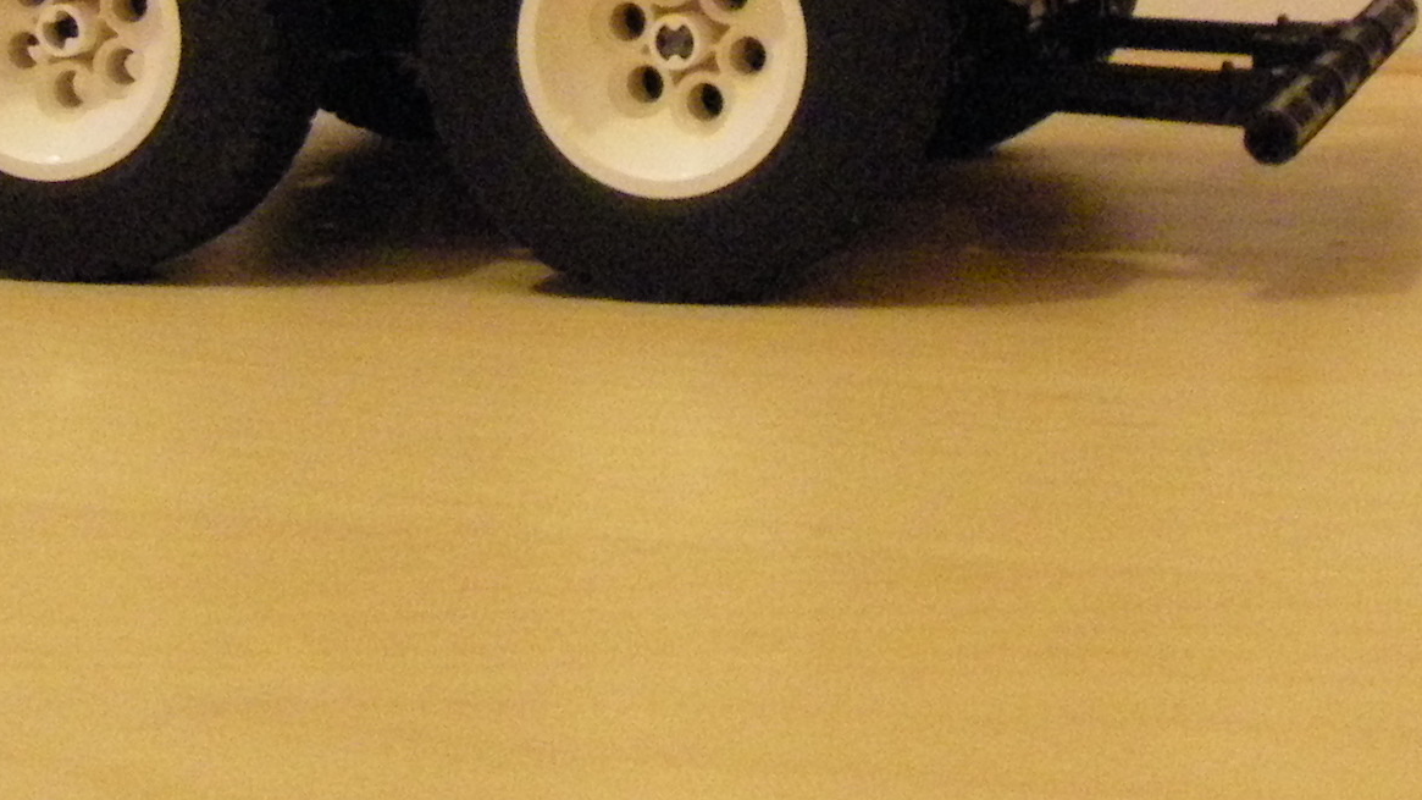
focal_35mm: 116
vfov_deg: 10.1
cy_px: -401
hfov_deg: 18.5
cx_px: 789
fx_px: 4373
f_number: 3.5
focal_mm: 6.3
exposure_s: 1/50
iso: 500
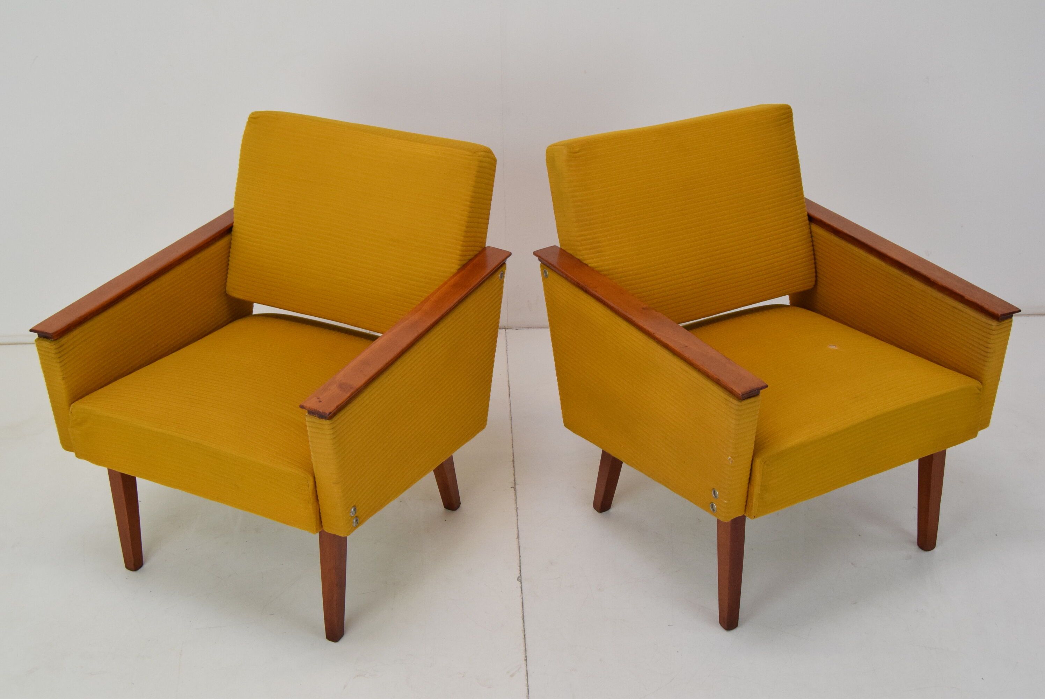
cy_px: 350
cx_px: 522
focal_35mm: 45
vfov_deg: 29.9
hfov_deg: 43.6
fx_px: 1307
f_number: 8
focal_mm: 30
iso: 1600
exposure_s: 1/250
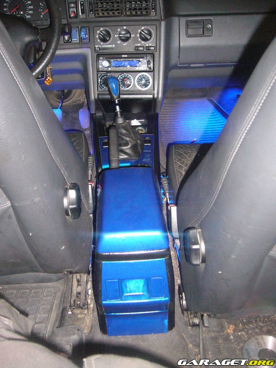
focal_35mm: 35
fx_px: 372
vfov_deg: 52.6
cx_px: 138
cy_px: 184
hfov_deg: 40.7
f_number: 2.8
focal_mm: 5.8
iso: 400
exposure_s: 1/60
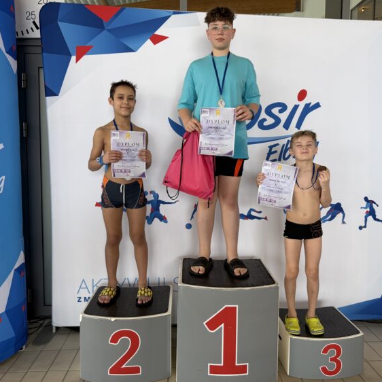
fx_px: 362
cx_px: 203
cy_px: 187
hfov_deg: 55.6
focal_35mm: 29
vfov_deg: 55.6
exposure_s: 1/100
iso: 125
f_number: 1.78
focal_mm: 6.76
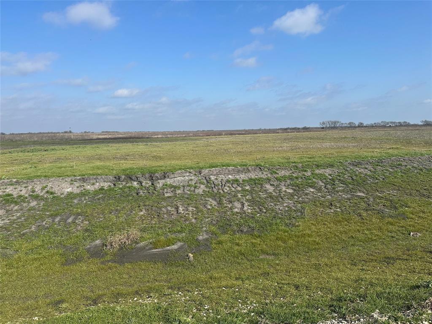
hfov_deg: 71.6
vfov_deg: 56.8
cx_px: 216
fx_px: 300
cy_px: 162
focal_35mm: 24
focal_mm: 6.86
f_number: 1.78
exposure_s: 1/5848
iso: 80
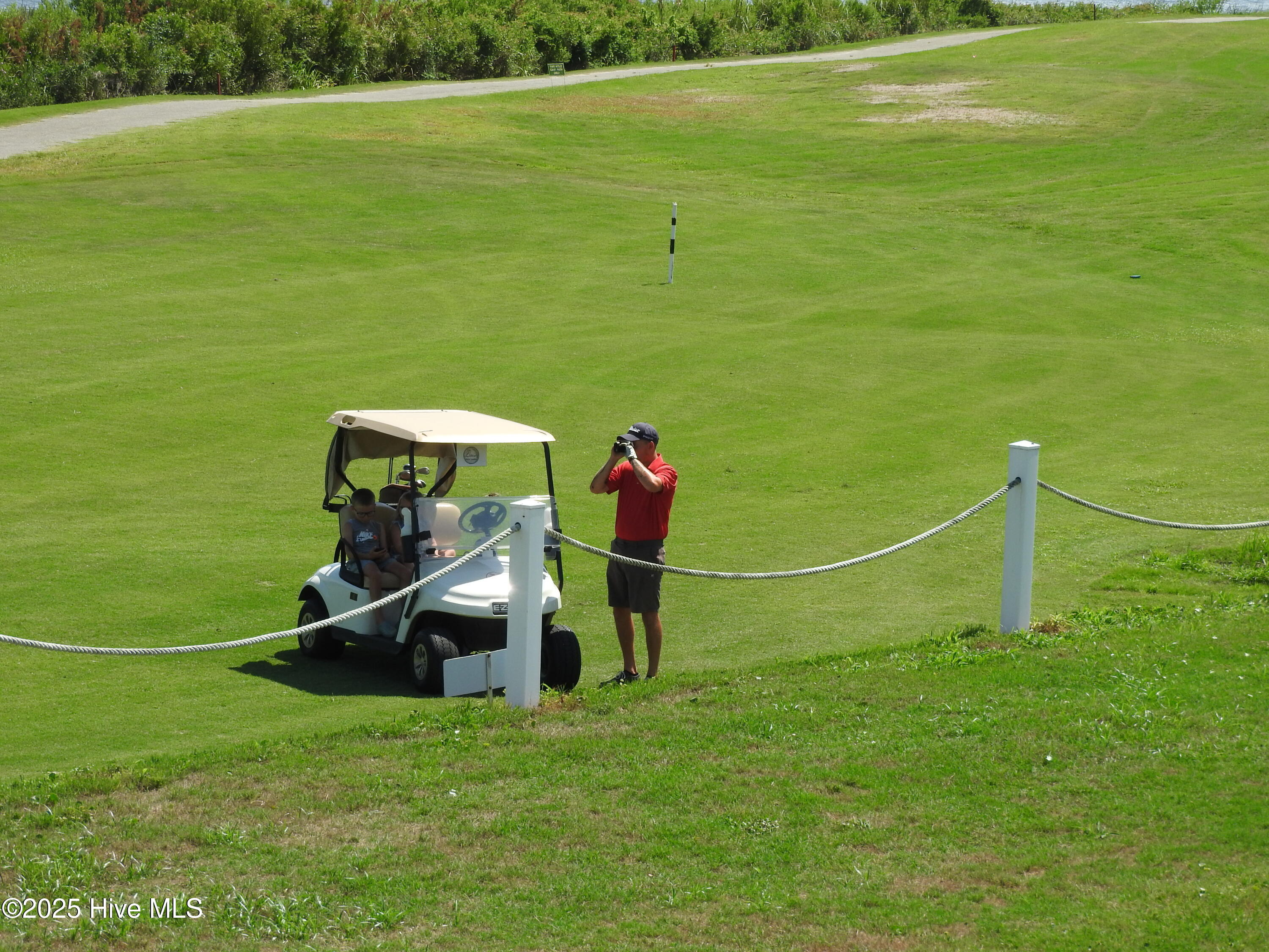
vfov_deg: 8.7
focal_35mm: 170
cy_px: 476
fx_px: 6232
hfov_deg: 11.6
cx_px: 634
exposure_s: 1/400
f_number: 5.2
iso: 100
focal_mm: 30.5
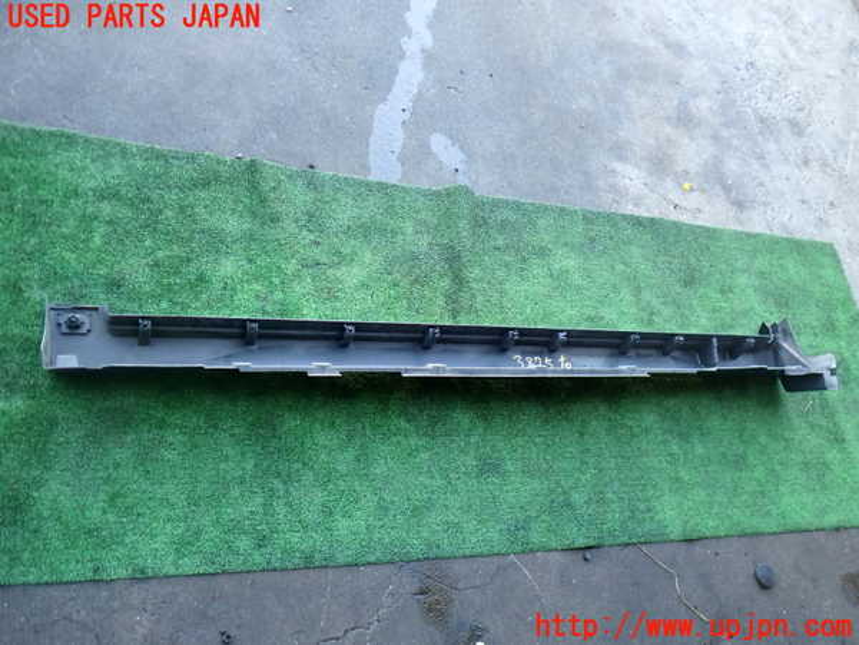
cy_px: 322
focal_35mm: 30
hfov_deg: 60.0
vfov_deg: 46.8
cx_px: 430
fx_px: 744
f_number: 2.3
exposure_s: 1/100
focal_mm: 5.4
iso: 200
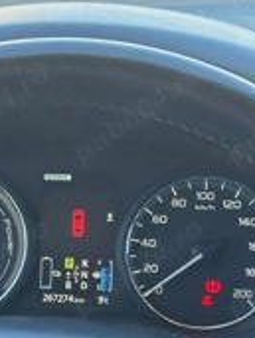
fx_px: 1096
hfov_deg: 13.2
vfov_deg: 17.3
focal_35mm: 112
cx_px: 24
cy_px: 293
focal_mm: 6.76
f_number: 1.78
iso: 100
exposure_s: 1/95
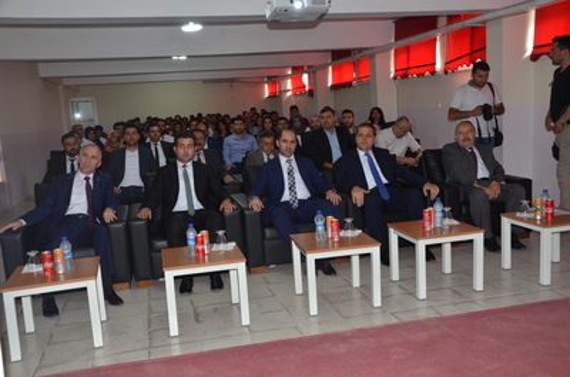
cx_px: 285
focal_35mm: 36
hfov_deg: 53.2
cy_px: 188
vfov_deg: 36.7
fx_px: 569
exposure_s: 1/60
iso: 1000
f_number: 5
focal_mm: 24
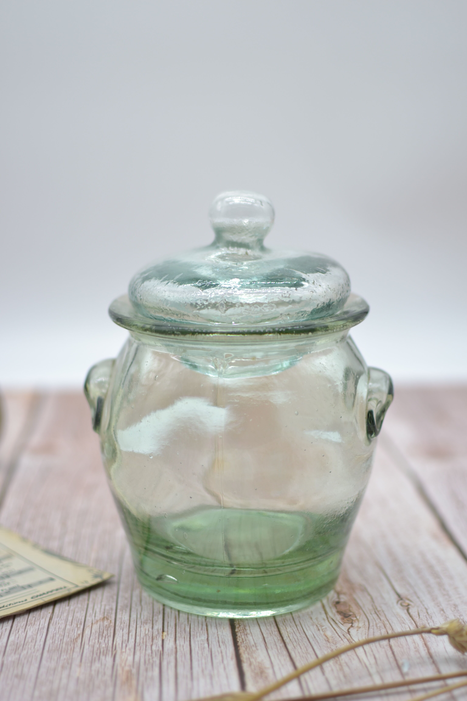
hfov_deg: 25.8
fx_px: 1021
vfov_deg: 37.9
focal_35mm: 52
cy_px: 350
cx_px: 234
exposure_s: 1/400
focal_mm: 35
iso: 100
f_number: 1.8
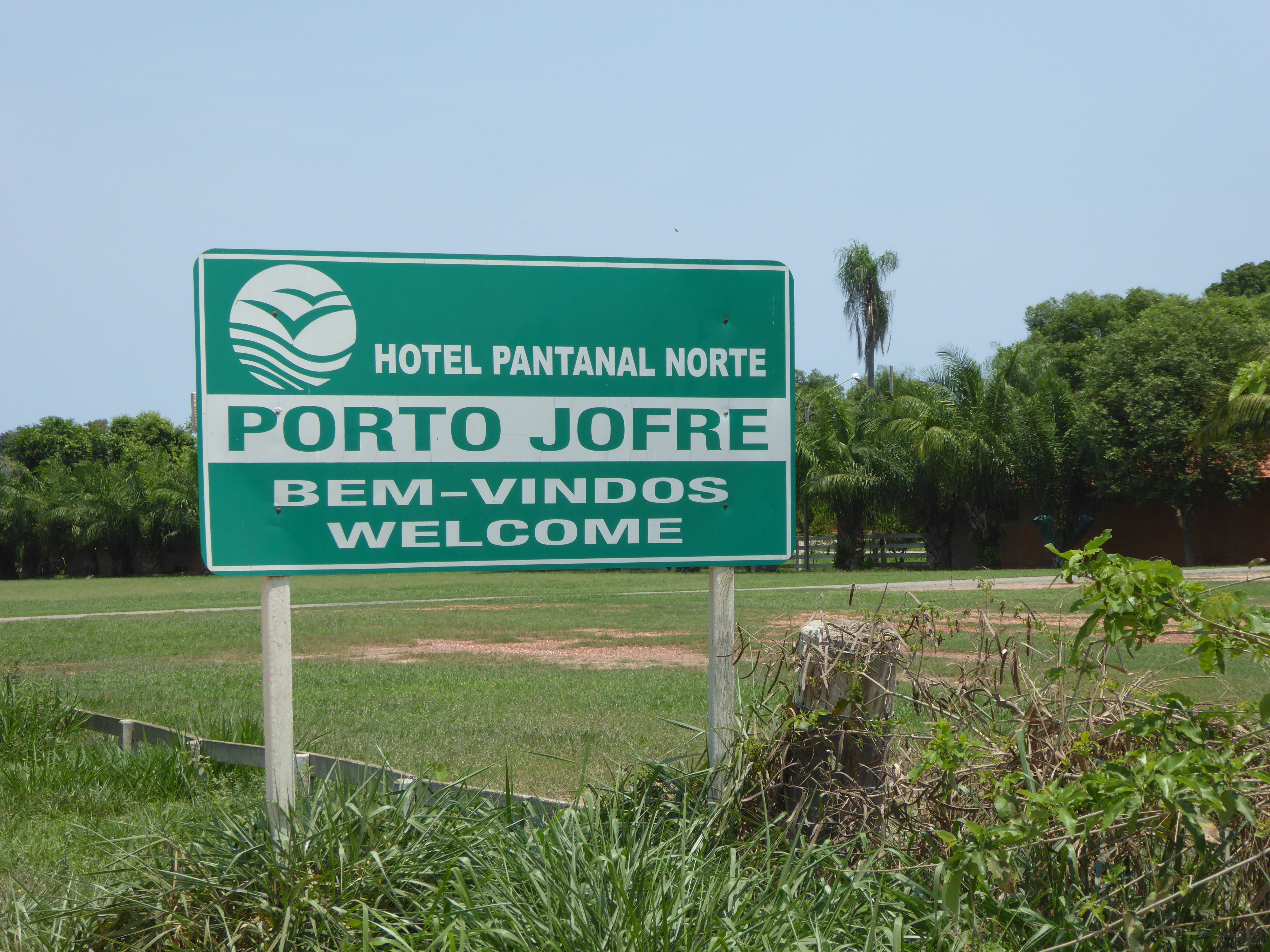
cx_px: 635
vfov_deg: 17.4
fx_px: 3119
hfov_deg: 23.0
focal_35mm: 85
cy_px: 476
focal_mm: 14.1
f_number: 4.7
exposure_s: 1/500
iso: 100
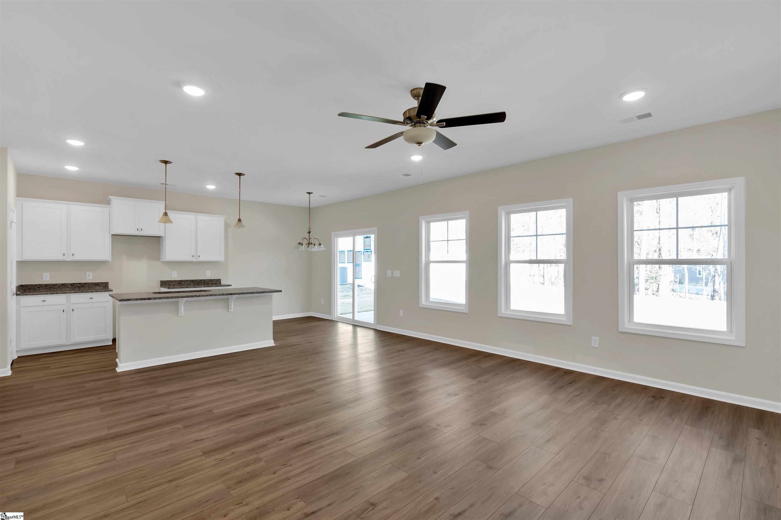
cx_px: 390
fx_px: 347
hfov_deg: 96.7
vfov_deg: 73.7
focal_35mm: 16
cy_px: 260
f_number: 9
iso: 320
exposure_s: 1/6
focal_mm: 16
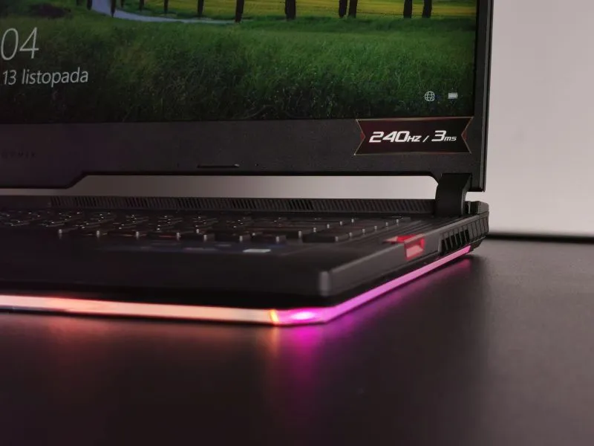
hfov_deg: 32.2
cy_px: 223
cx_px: 297
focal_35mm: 60
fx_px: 1030
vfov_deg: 24.4
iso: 80
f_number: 1.6
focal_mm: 5.56
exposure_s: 1/100
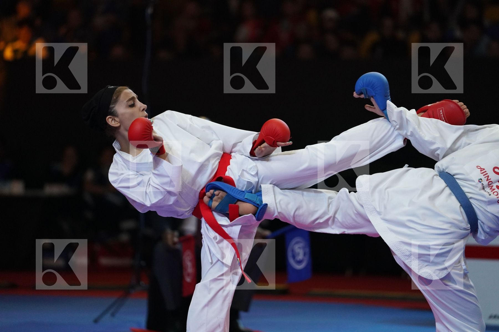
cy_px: 166
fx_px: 2772
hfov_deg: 10.3
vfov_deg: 6.9
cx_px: 250
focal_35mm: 200
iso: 4000
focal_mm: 200
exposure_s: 1/1000
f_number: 2.8
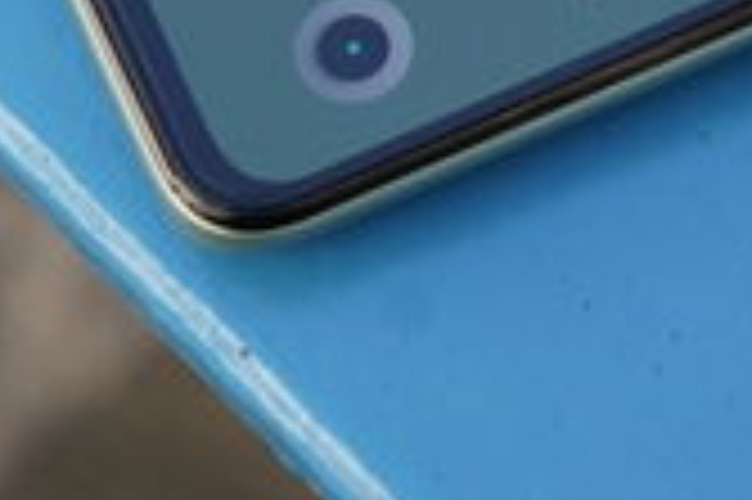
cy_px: -392
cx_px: 833
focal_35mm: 303
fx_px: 6323
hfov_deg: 6.8
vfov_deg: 4.5
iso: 250
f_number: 6.3
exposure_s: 1/125
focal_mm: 61
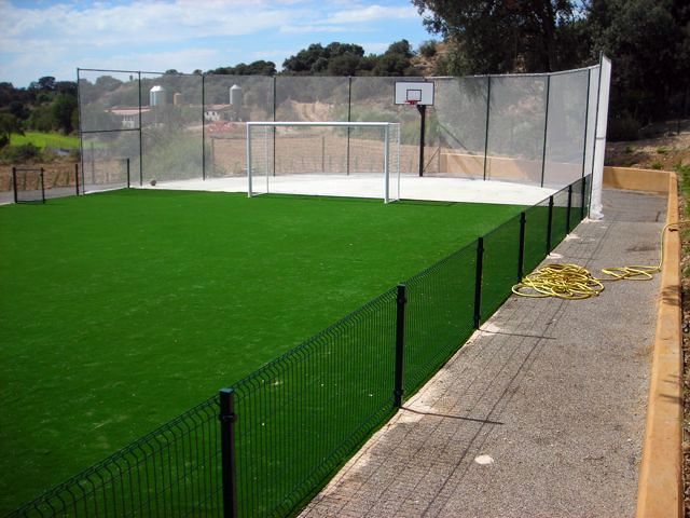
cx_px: 345
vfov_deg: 37.7
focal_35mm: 38
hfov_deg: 49.0
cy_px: 259
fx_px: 757
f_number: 6.4
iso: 50
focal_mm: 6.3
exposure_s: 1/250
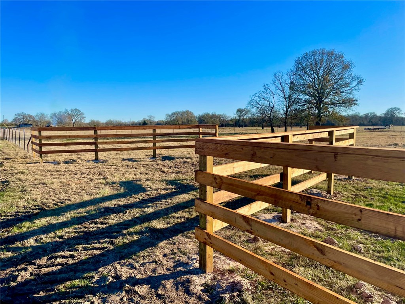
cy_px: 152
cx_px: 202
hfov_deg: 67.3
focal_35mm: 26
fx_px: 304
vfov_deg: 53.1
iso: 32
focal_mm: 4.2
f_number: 1.6
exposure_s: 1/2506
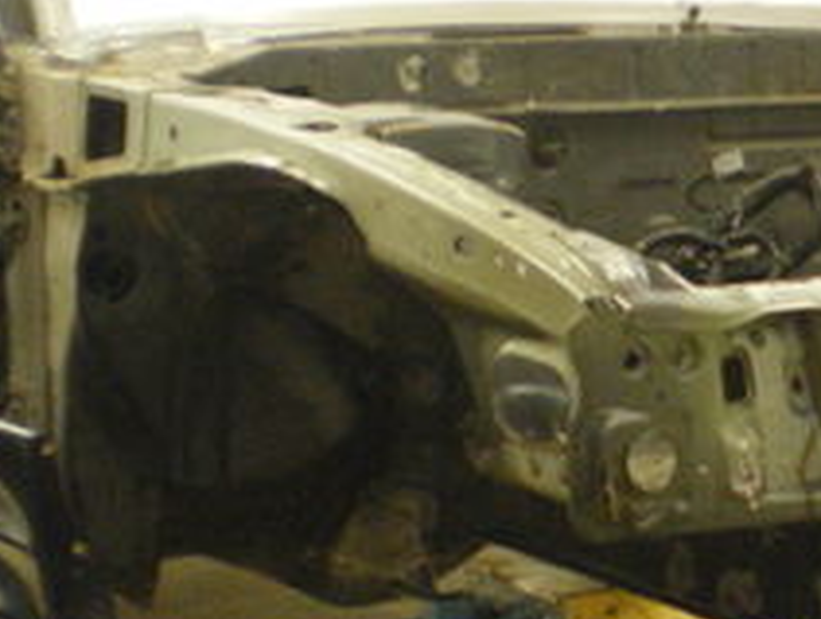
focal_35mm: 115
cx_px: 805
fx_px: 2732
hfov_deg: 16.8
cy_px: 428
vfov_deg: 12.9
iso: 400
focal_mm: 6.3
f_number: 3.1
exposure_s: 1/30
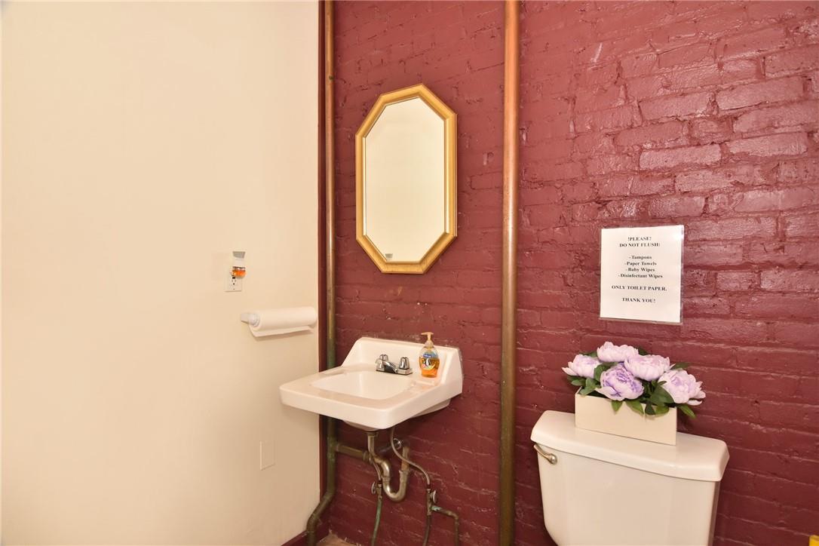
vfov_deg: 67.4
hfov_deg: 90.0
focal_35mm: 18
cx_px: 410
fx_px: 409
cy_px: 273
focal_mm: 12
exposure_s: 1/200
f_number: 11
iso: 800
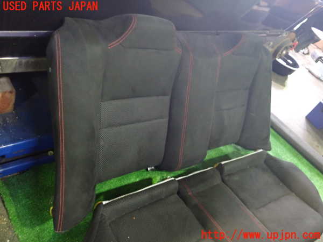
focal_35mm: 30
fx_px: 280
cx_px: 162
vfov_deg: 46.8
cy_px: 121
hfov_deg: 60.0
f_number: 2.3
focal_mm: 5.4
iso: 800
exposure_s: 1/13
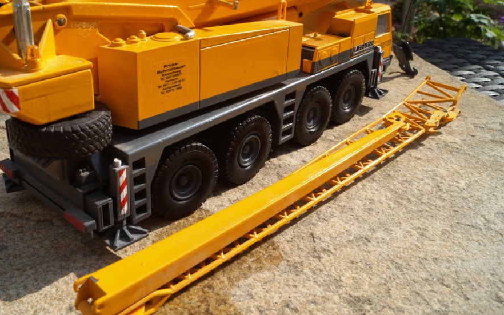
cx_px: 206
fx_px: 494
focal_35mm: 36
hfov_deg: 53.7
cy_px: 130
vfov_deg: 35.2
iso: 125
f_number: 18
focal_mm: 18
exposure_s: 1/60
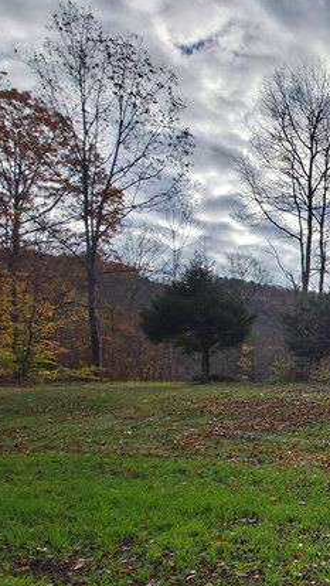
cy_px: 416
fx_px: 544
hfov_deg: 24.8
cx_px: 511
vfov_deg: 54.8
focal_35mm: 35
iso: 20
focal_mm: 2.2
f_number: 1.9
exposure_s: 1/4091
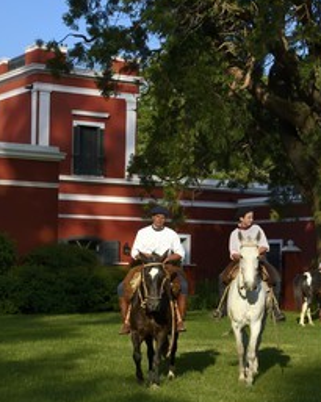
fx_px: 1023
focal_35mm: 86
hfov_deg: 17.7
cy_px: 210
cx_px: 247
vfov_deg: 22.3
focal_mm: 56
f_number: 13
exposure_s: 1/320
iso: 400
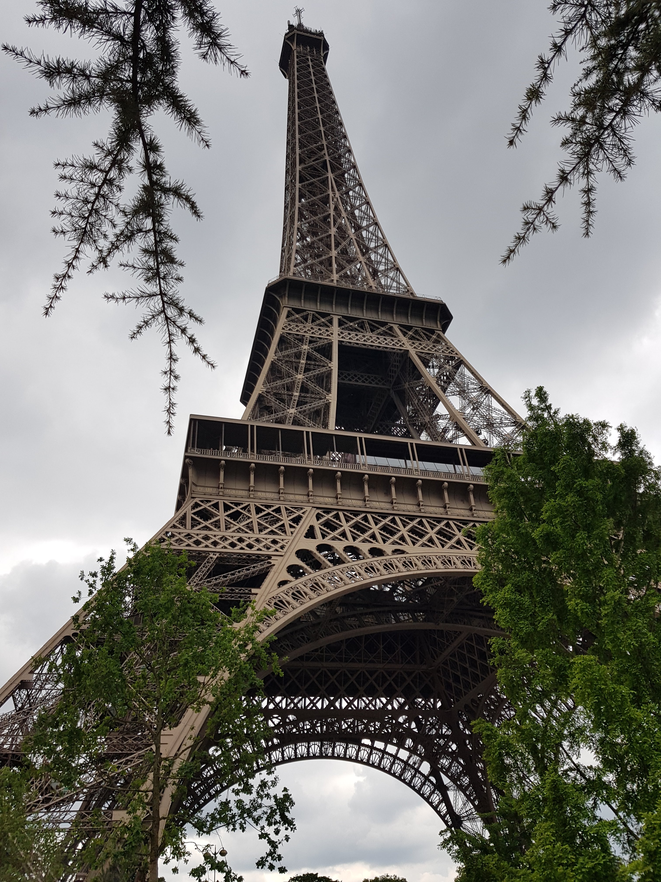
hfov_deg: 53.1
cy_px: 441
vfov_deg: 67.3
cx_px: 330
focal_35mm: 26
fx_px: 662
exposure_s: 1/297
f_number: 1.7
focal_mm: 4.3
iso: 40
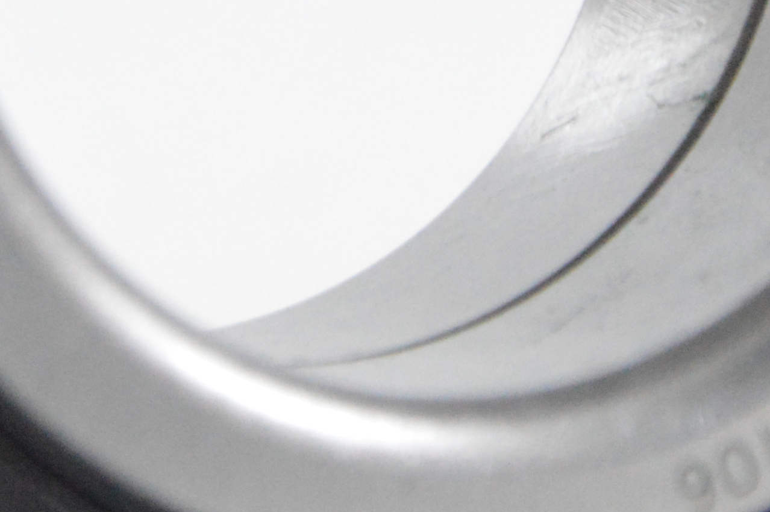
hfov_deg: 3.7
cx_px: 328
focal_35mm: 565
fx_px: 12075
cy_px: -174
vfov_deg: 2.4
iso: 3200
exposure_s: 1/100
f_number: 7.1
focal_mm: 80
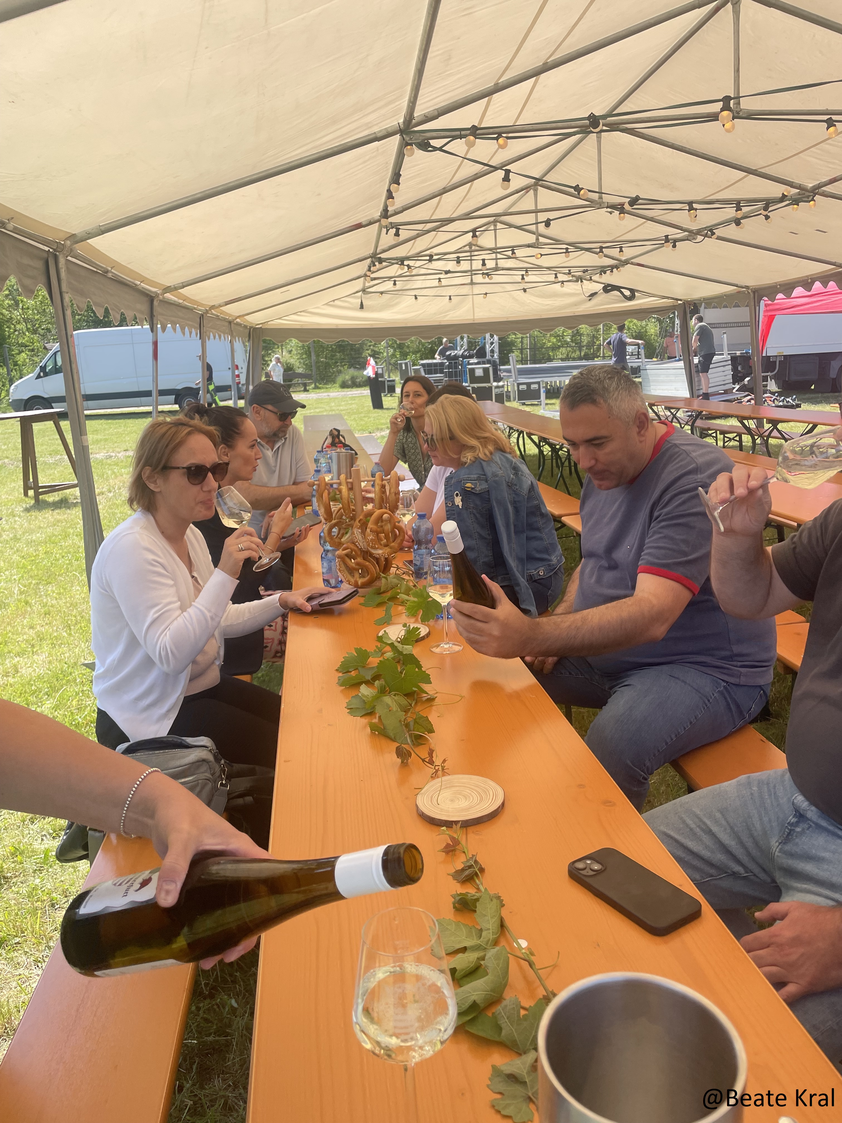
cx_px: 421
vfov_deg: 67.3
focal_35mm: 26
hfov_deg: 53.1
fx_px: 843
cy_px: 562
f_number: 1.6
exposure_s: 1/988
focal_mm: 4.2
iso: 32
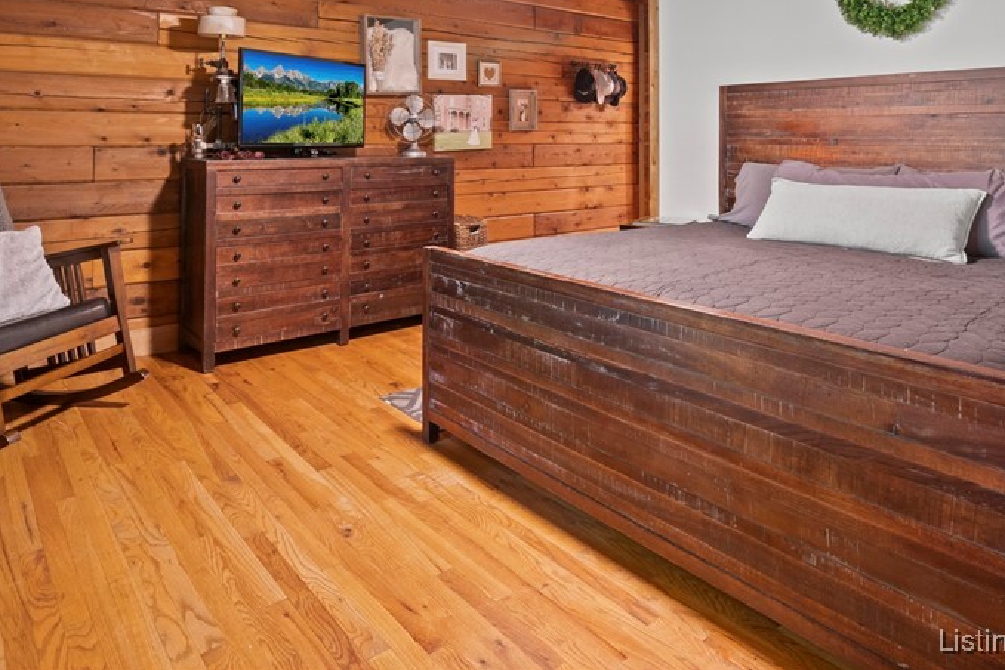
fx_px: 670
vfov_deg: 50.1
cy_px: 136
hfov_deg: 73.7
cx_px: 534
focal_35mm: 24
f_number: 8
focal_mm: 10
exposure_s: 5
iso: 400
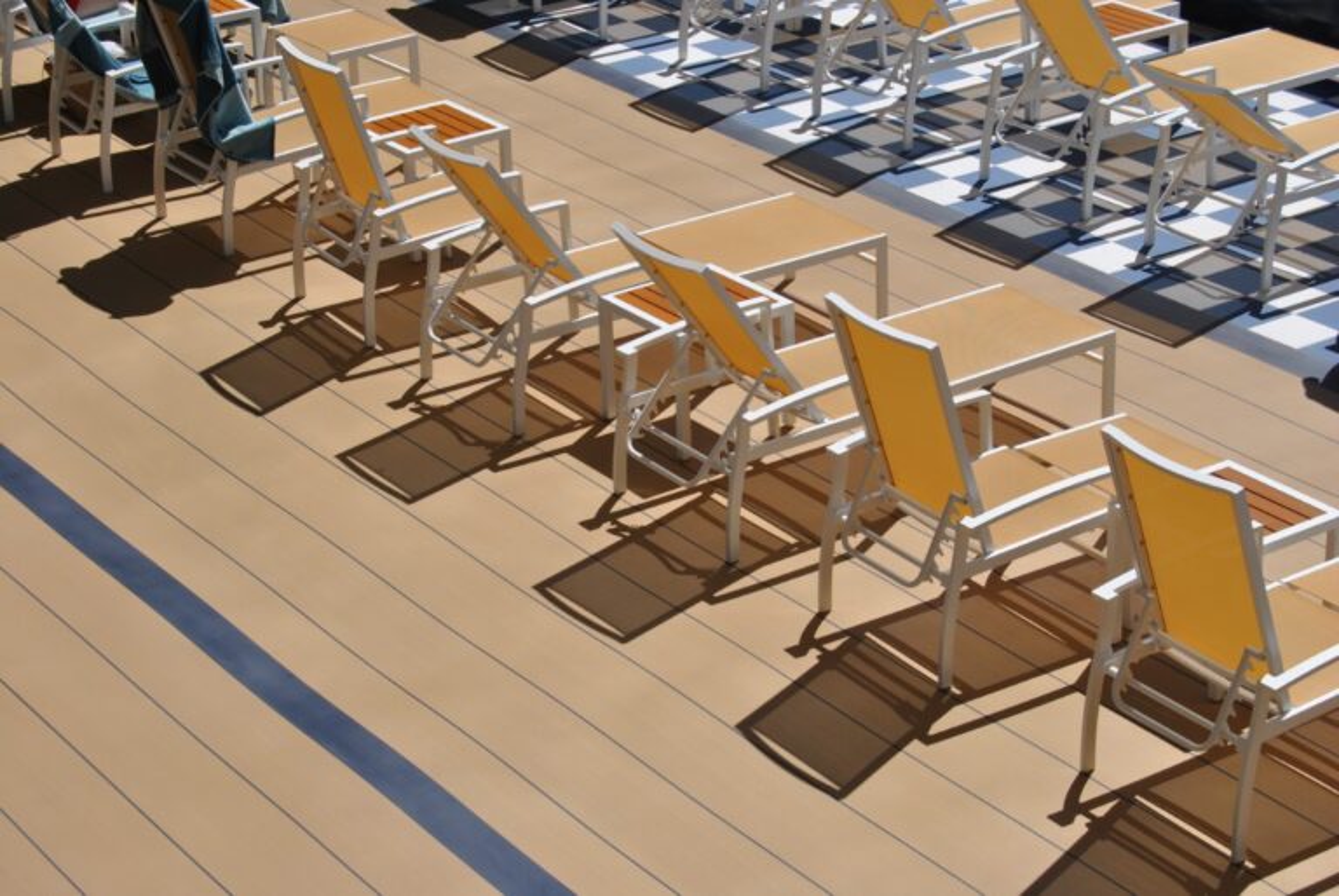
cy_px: 448
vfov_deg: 16.6
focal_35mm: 82
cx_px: 670
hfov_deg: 24.6
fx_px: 3072
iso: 100
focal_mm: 55
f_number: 9
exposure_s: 1/320
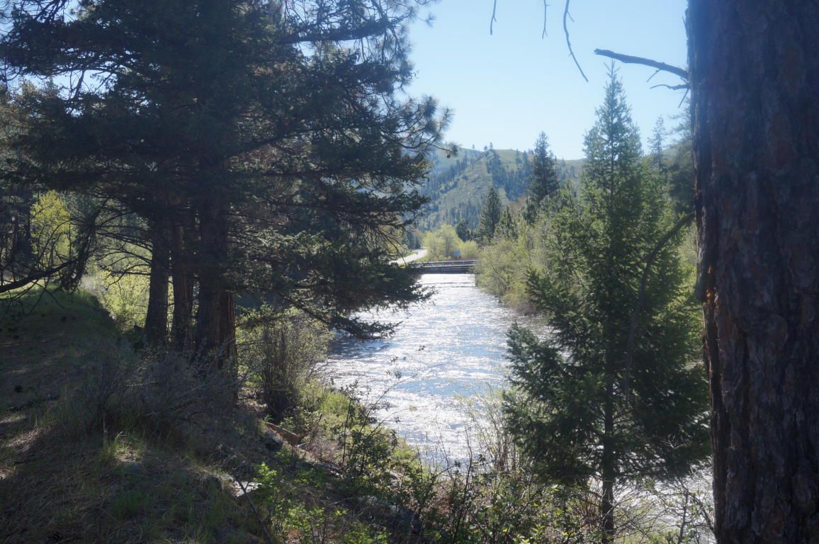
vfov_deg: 31.8
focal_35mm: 42
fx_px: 954
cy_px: 272
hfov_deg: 46.4
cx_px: 410
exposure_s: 1/160
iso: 200
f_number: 11
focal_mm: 28
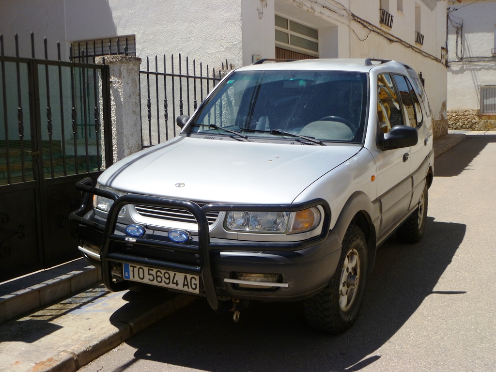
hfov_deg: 47.9
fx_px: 559
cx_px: 248
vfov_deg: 36.8
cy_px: 186
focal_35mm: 39
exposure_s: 1/1000
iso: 80
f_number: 3.7
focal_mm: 6.9
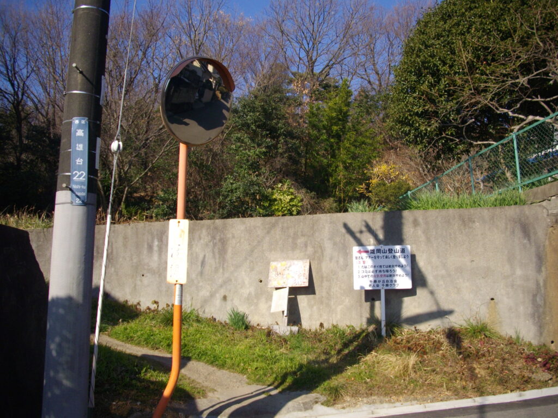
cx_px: 279
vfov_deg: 38.7
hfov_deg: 50.1
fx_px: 596
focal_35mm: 37
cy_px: 209
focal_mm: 6.2
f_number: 5.6
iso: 100
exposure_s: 1/400
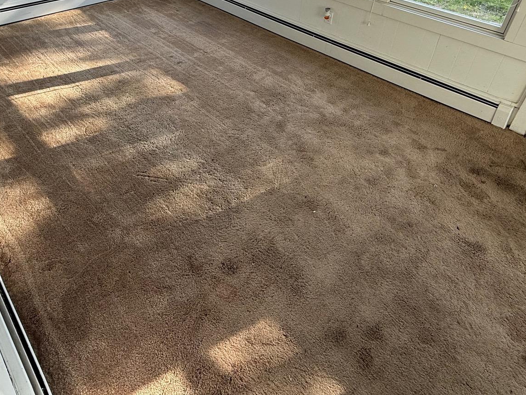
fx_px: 380
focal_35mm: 25
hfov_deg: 69.1
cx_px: 232
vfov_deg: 51.6
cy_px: 81
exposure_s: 1/99
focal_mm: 2.22
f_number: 2.2
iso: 64
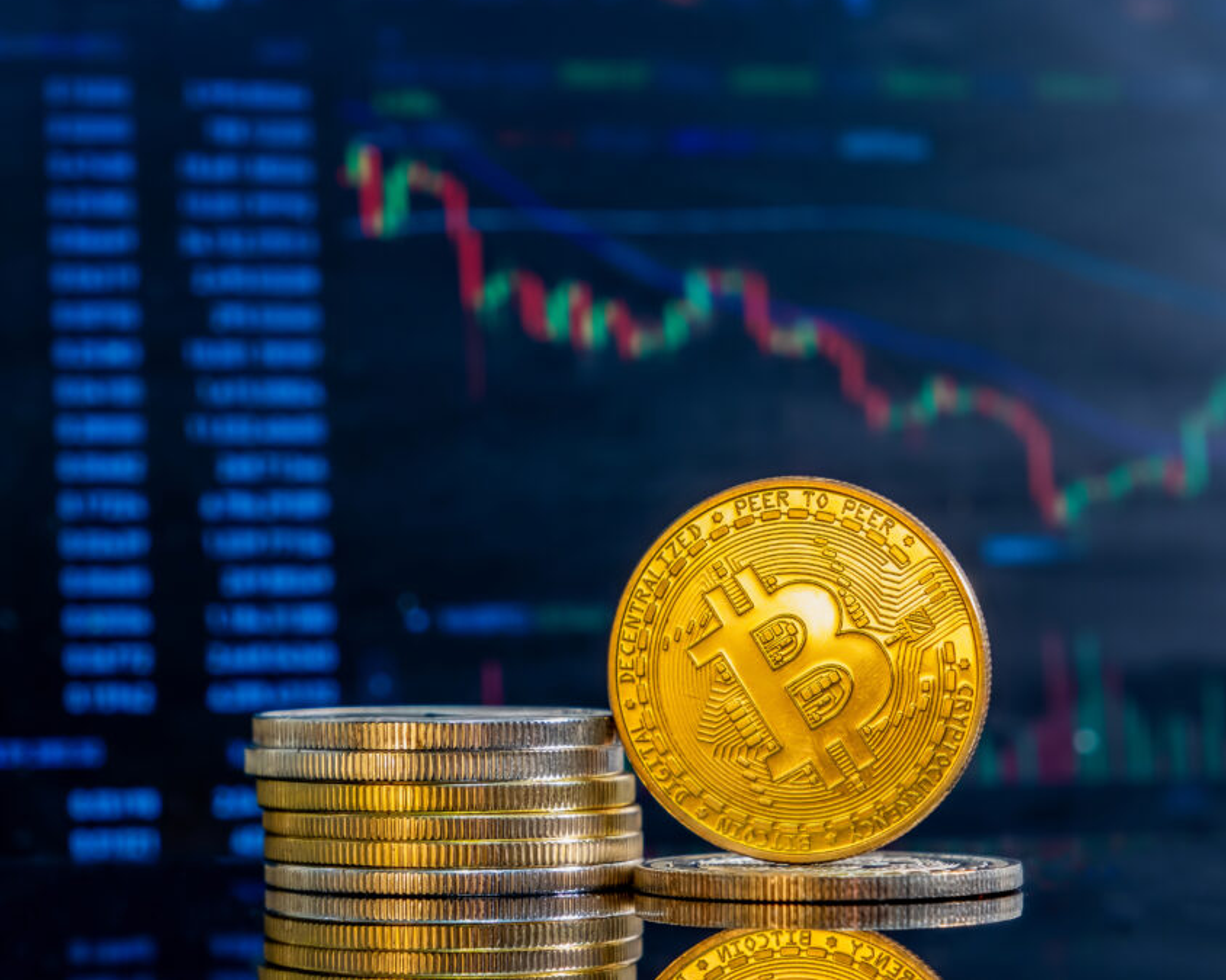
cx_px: 546
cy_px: 486
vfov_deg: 13.4
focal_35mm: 115
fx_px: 4172
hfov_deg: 16.7
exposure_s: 1/4
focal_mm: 67.5
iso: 400
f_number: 6.4
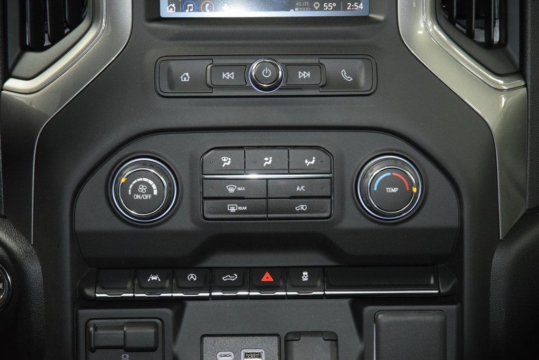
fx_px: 1572
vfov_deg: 13.0
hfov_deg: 19.5
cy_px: 180
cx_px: 270
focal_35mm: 105
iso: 3200
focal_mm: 70
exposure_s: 1/40
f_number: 4.5
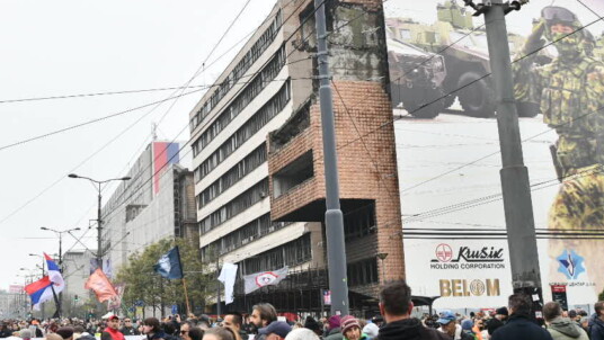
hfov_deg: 42.0
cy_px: 194
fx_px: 769
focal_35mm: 48
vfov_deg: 24.9
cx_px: 179
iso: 800
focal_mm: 24
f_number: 4.5
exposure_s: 1/1000
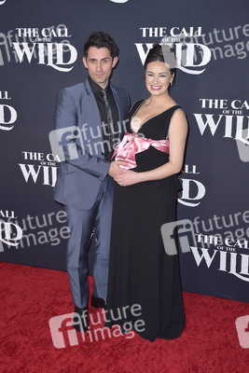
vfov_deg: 43.6
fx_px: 466
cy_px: 186
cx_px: 124
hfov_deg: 29.9
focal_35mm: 45
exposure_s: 1/250
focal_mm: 45
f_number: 7.1
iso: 400
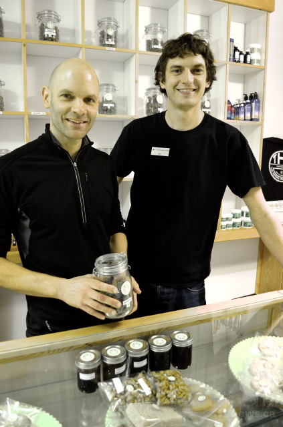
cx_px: 142
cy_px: 214
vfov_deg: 67.5
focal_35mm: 27
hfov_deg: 47.7
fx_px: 320
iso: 2000
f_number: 3.5
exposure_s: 1/250
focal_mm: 18
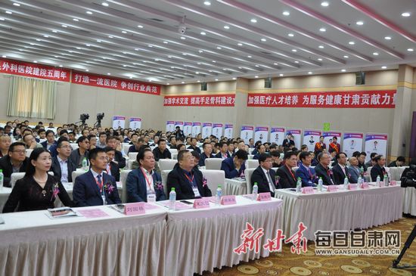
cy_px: 138
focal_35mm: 32
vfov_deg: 41.6
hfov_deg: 59.6
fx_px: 363
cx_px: 208
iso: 400
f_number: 5.6
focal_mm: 21
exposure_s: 1/30
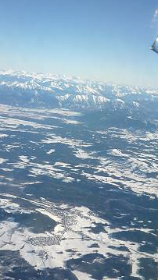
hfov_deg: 24.2
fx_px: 365
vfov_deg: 42.1
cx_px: 116
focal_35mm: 49
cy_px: 140
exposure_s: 1/125
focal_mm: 5.5
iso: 100
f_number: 8
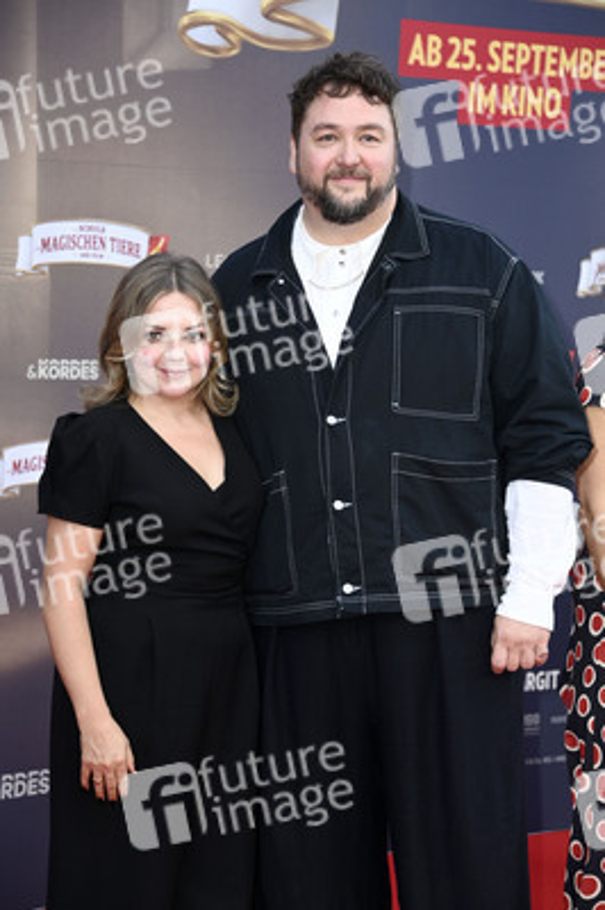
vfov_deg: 20.4
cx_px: 302
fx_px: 2525
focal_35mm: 100
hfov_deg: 13.7
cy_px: 455
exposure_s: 1/250
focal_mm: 100
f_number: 5.6
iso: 640
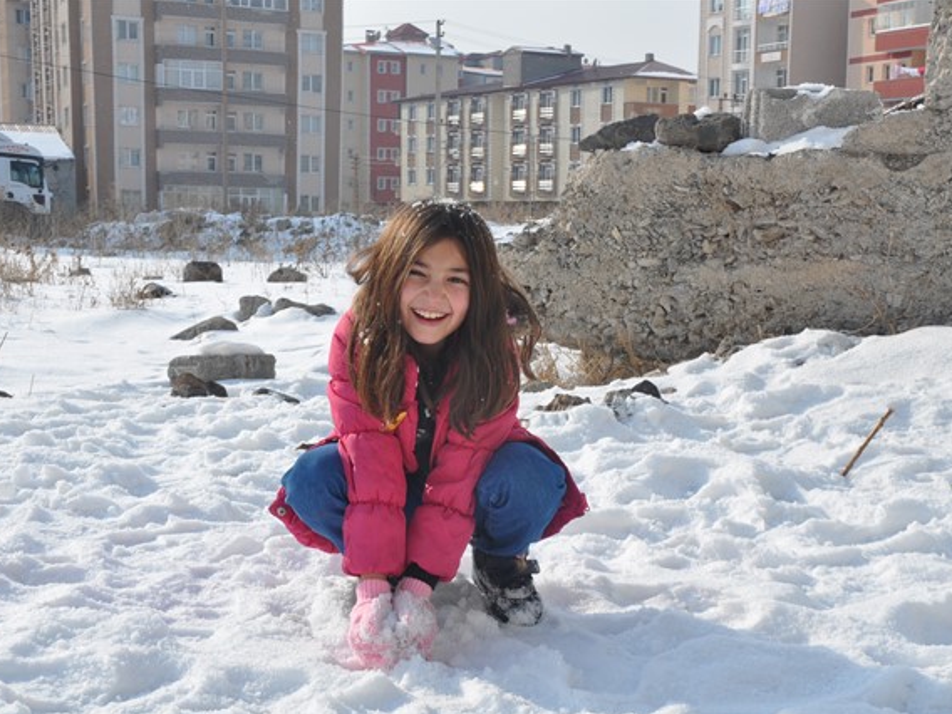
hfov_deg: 29.4
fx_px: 1815
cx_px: 521
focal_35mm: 66
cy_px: 359
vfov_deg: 22.3
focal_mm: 40
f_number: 10
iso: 250
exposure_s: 1/400
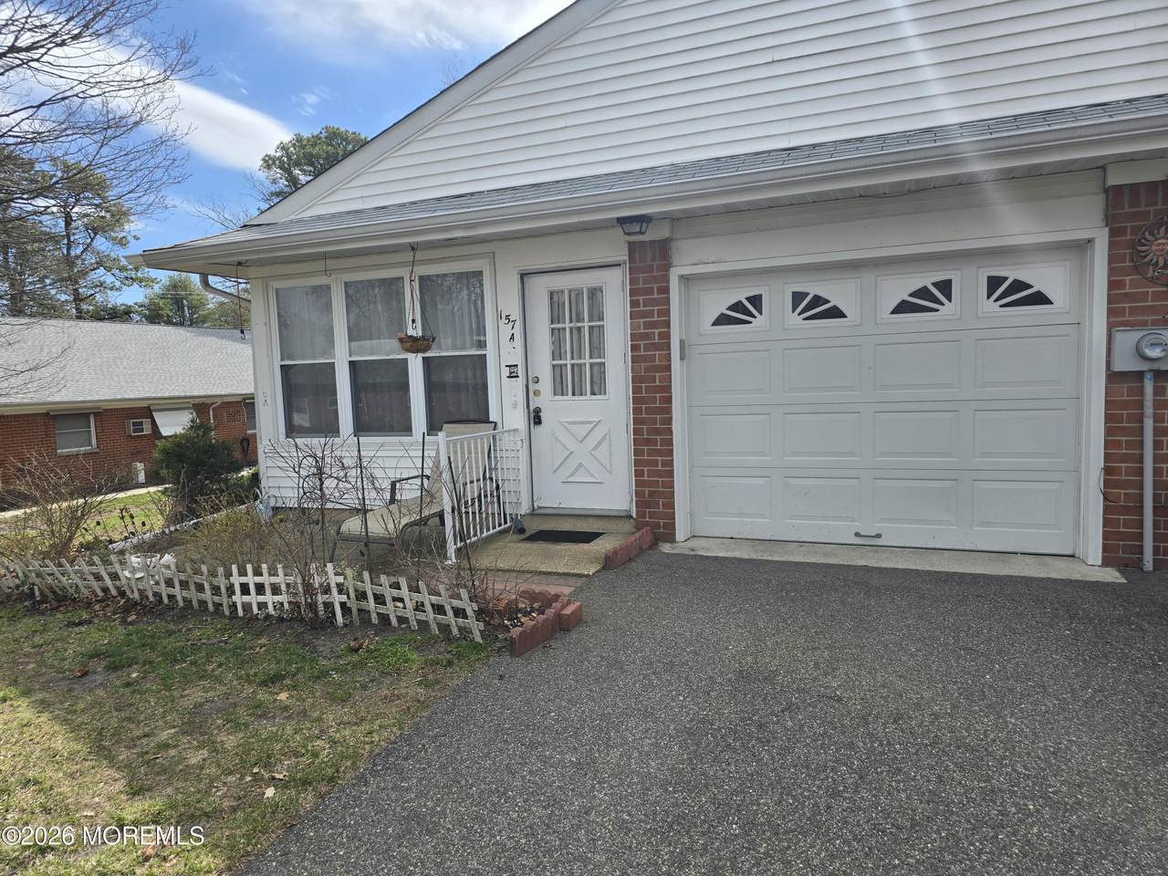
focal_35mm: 23
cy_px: 438
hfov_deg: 73.9
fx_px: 776
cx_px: 584
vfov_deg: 58.9
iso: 12
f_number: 1.7
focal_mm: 6.3
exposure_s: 1/885
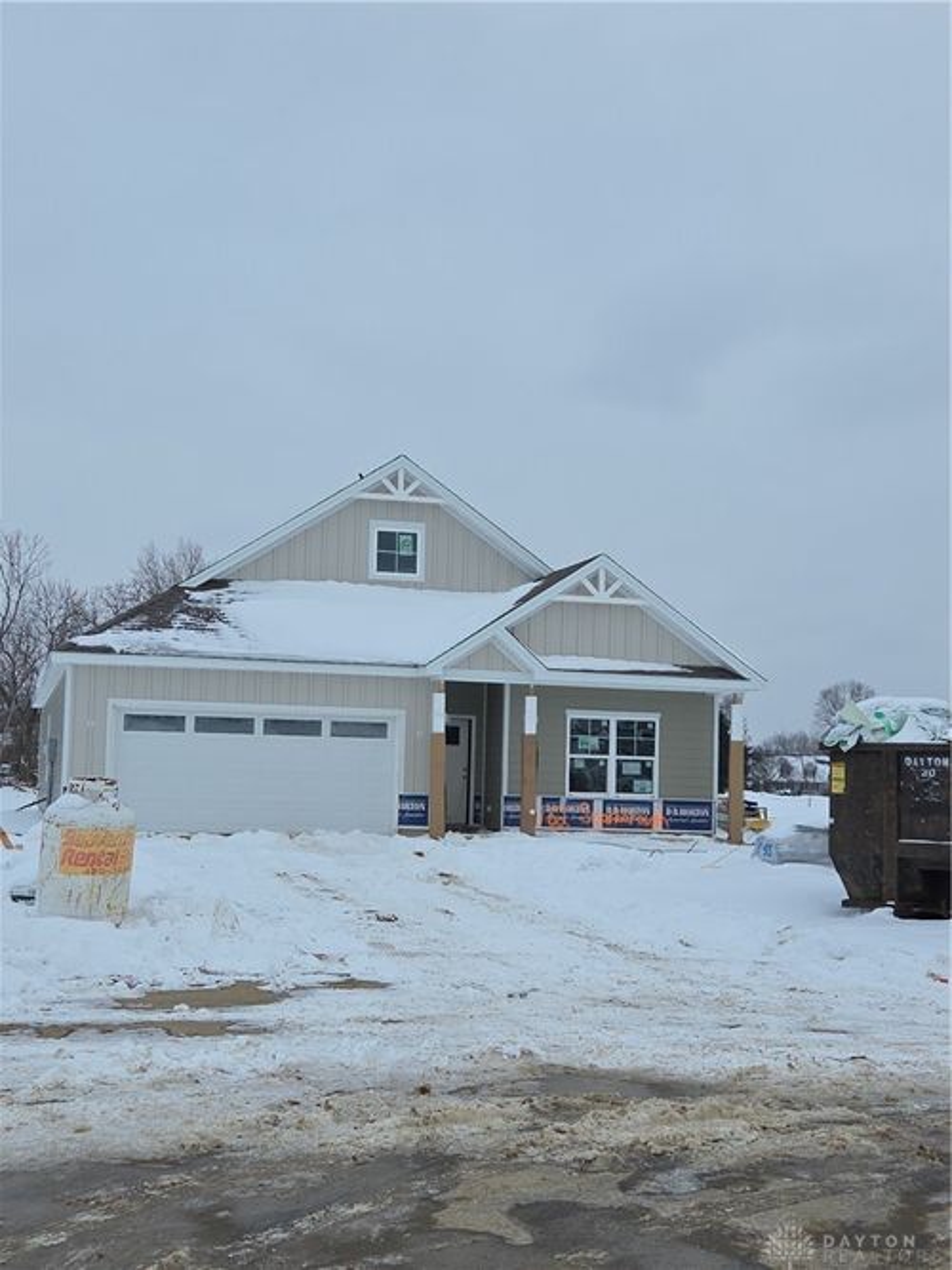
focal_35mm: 33
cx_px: 476
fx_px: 1210
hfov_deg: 42.9
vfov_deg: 55.4
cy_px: 635
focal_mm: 5.4
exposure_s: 1/398
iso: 25
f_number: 1.8
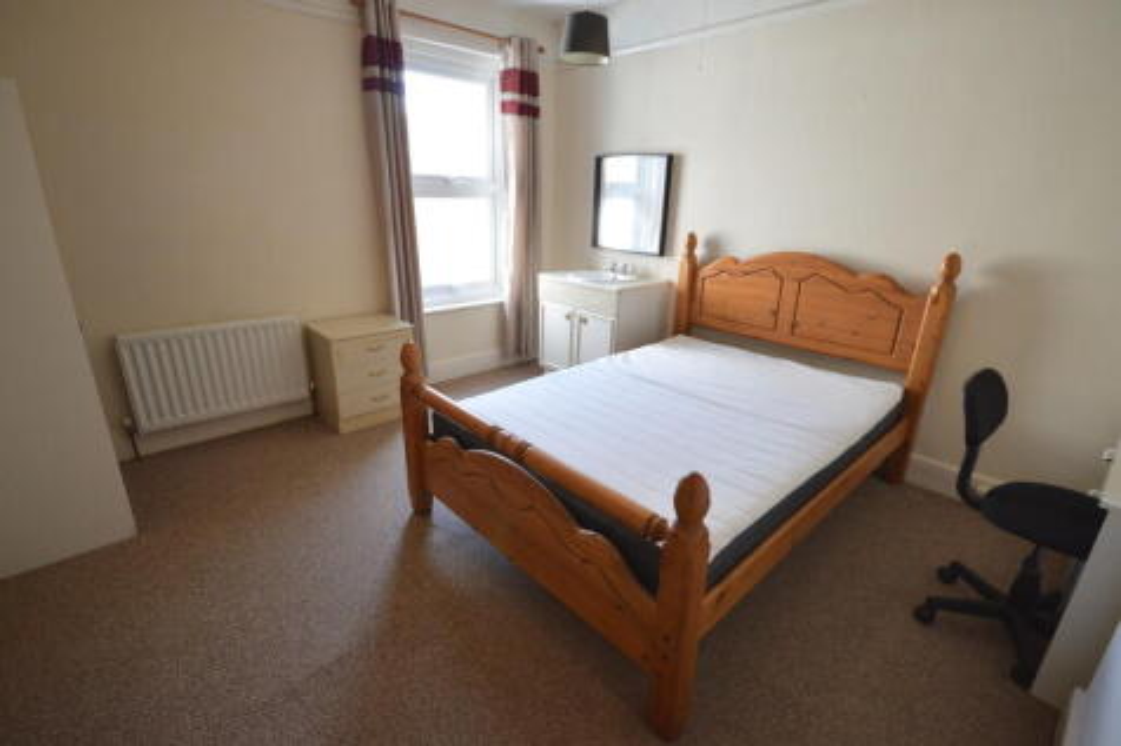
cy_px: 373
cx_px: 560
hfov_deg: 95.0
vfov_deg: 72.0
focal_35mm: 16
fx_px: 514
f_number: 4.2
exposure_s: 1/60
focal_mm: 11
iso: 800
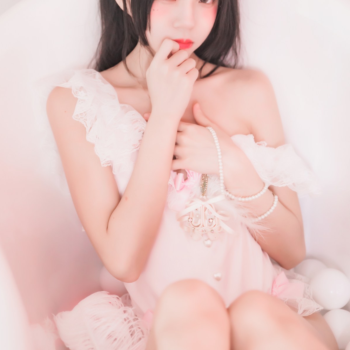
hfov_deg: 25.4
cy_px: 111
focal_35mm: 68
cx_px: 175
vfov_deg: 25.2
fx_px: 778
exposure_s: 1/160
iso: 2000
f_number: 2.8
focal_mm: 53
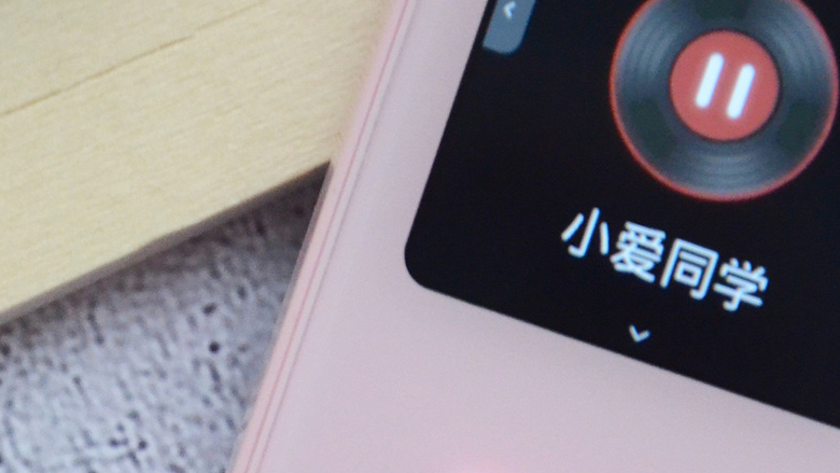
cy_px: 347
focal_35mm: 422
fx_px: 9408
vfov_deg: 2.9
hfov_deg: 5.1
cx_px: 325
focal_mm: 105
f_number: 5.6
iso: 2500
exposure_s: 1/125
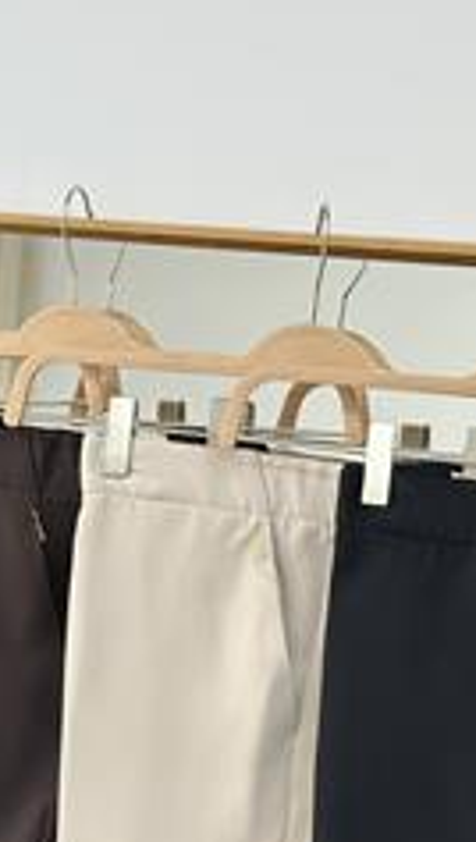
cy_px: 435
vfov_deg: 23.4
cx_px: 174
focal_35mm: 91
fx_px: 2034
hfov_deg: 13.3
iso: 80
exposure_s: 1/368
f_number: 1.78
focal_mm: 6.86
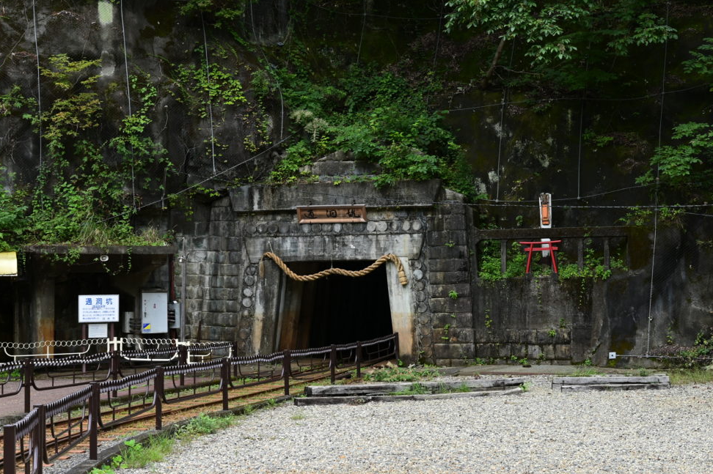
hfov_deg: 34.5
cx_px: 372
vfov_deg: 23.4
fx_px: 1148
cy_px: 240
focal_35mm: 58
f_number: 8
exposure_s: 1/160
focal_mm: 47
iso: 400
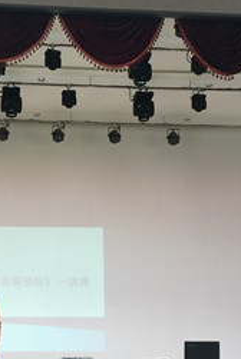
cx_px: 53
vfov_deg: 33.0
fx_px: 601
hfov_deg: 22.4
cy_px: 251
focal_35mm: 60
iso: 32
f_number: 2.2
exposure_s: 1/33
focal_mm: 4.15
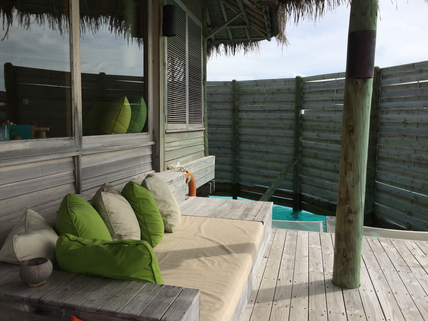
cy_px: 160
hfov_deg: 61.7
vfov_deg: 48.2
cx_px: 214
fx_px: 359
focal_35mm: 29
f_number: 2.2
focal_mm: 4.15
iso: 32
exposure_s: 1/2053
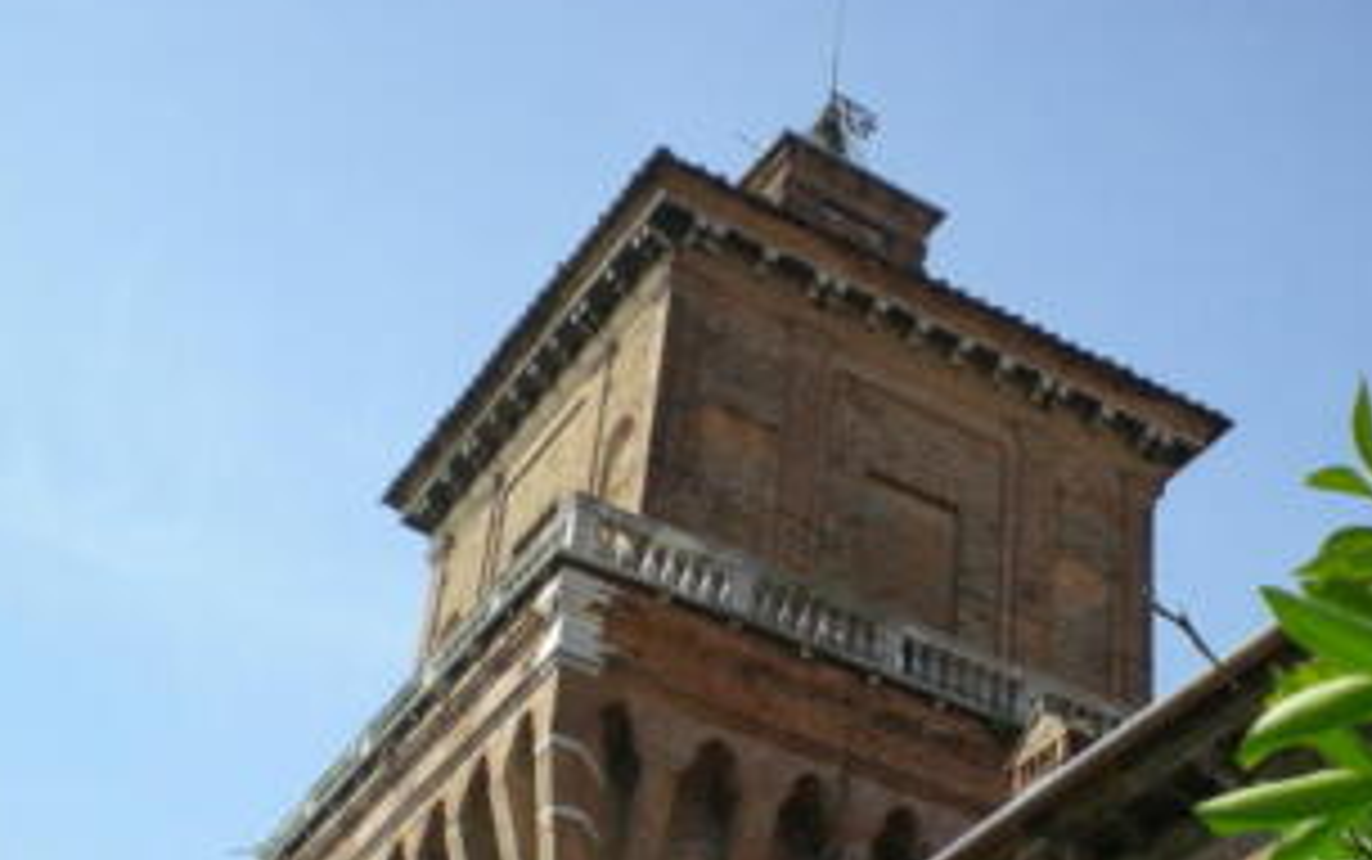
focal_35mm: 66
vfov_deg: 19.4
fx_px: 2469
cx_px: 859
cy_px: 781
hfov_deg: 30.9
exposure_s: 1/343
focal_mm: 6.3
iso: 50
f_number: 4.6
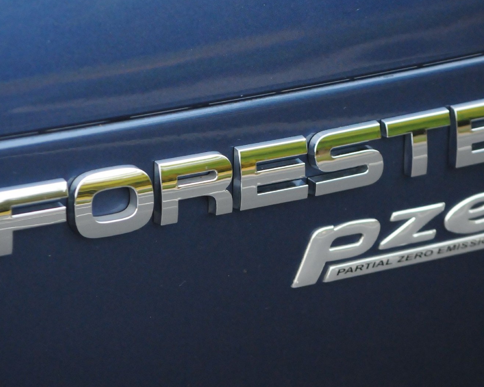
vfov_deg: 6.4
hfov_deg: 8.0
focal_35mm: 241
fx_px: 3452
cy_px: 185
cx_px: 265
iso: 2000
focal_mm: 90
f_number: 5.6
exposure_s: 1/320
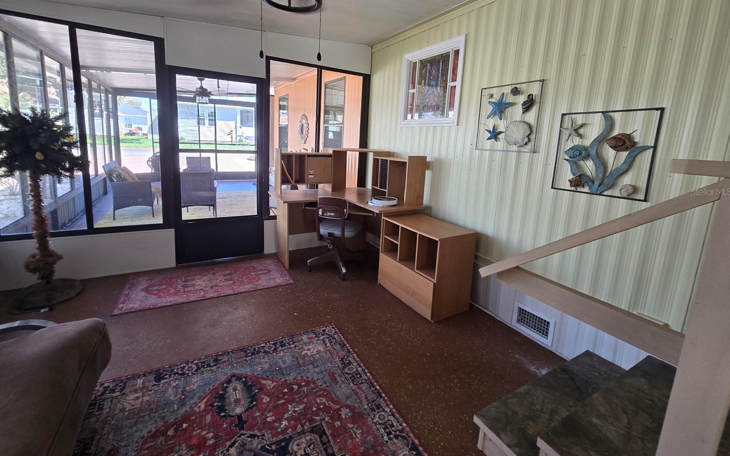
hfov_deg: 105.3
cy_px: 191
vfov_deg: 78.0
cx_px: 363
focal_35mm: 14
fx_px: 278
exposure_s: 1/60
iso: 100
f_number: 2.2
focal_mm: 2.2
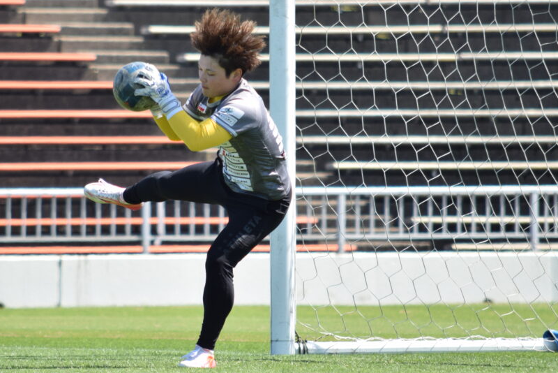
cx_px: 213
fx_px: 11334
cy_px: 111
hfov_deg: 2.8
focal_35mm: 731
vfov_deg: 1.9
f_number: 5.6
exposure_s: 1/640
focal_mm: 300
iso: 320
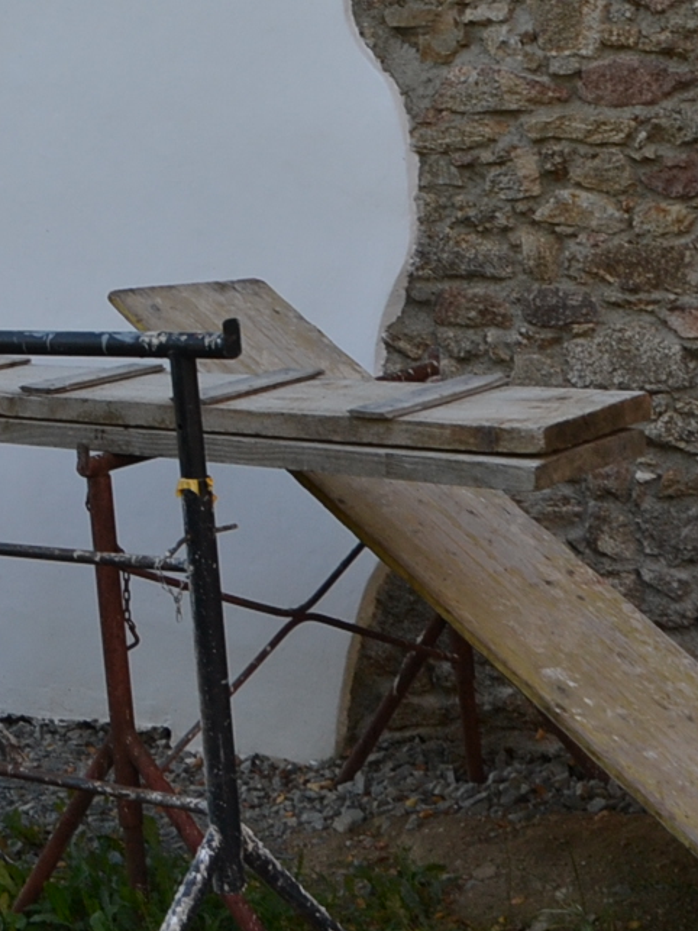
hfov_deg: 15.3
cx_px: -140
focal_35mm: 93
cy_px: -174
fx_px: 2501
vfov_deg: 19.9
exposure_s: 1/125
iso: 160
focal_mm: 18
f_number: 5.6
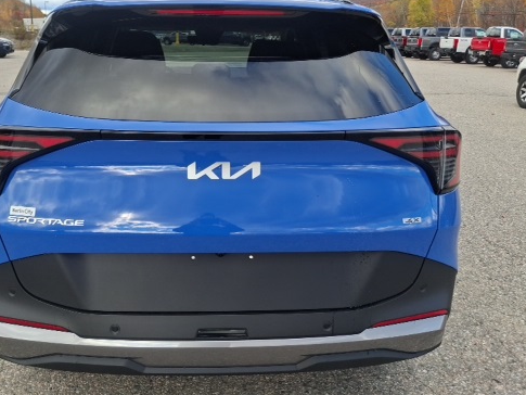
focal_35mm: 33
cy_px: 178
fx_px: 502
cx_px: 207
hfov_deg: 54.9
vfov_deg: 42.9
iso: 30
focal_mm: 4.69
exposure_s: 1/775
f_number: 1.8
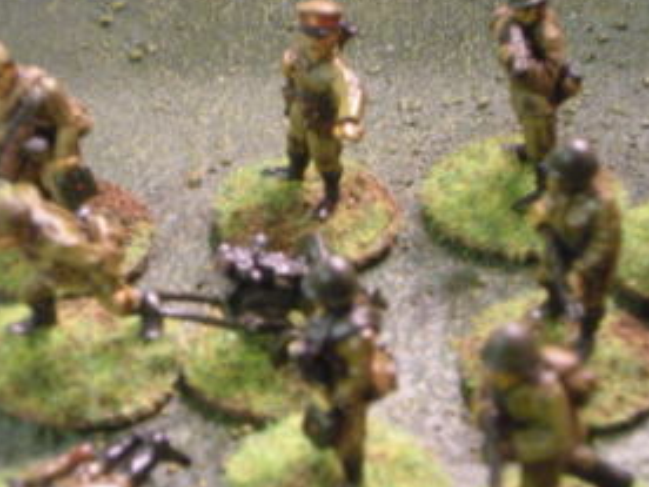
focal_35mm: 155
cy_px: 287
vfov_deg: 9.6
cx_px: 310
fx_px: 2906
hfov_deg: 12.7
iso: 514
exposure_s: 1/8
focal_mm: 17.3
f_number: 5.7
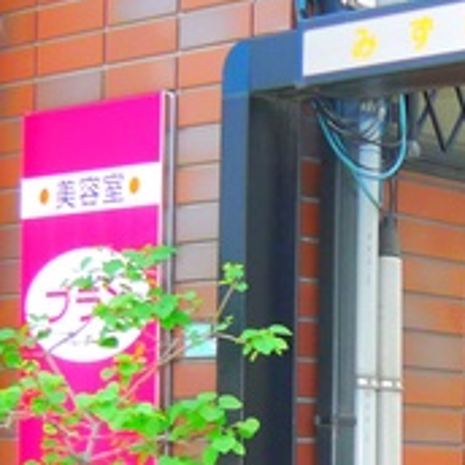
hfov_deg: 11.2
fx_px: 2295
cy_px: 572
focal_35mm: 151
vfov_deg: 11.3
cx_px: 681
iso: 100
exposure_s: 1/160
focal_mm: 7.4
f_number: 2.8
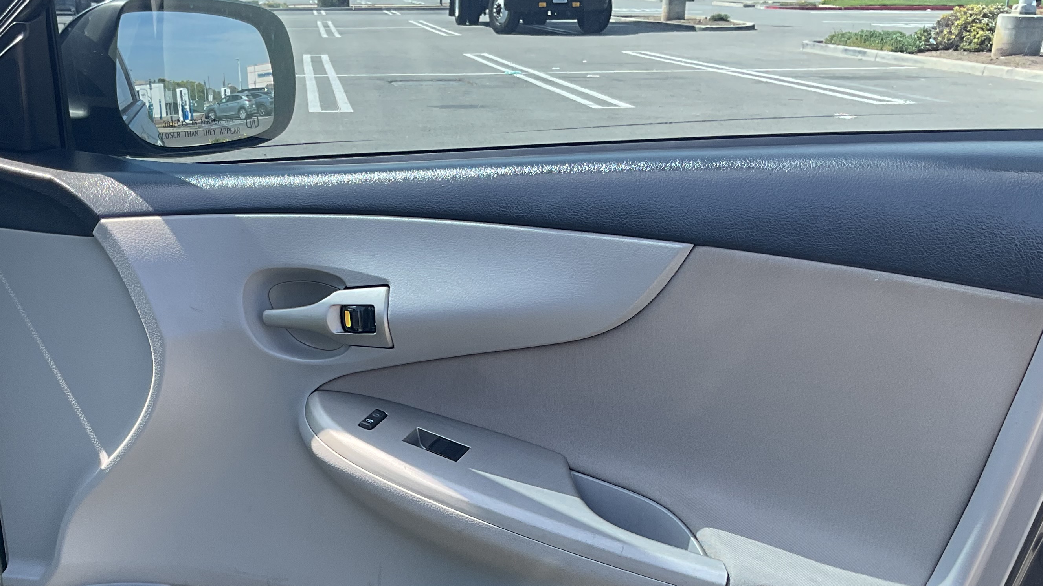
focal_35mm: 48
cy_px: 563
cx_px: 402
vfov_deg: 24.0
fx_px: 1328
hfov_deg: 42.6
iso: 16
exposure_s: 1/307
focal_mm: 3
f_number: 1.8
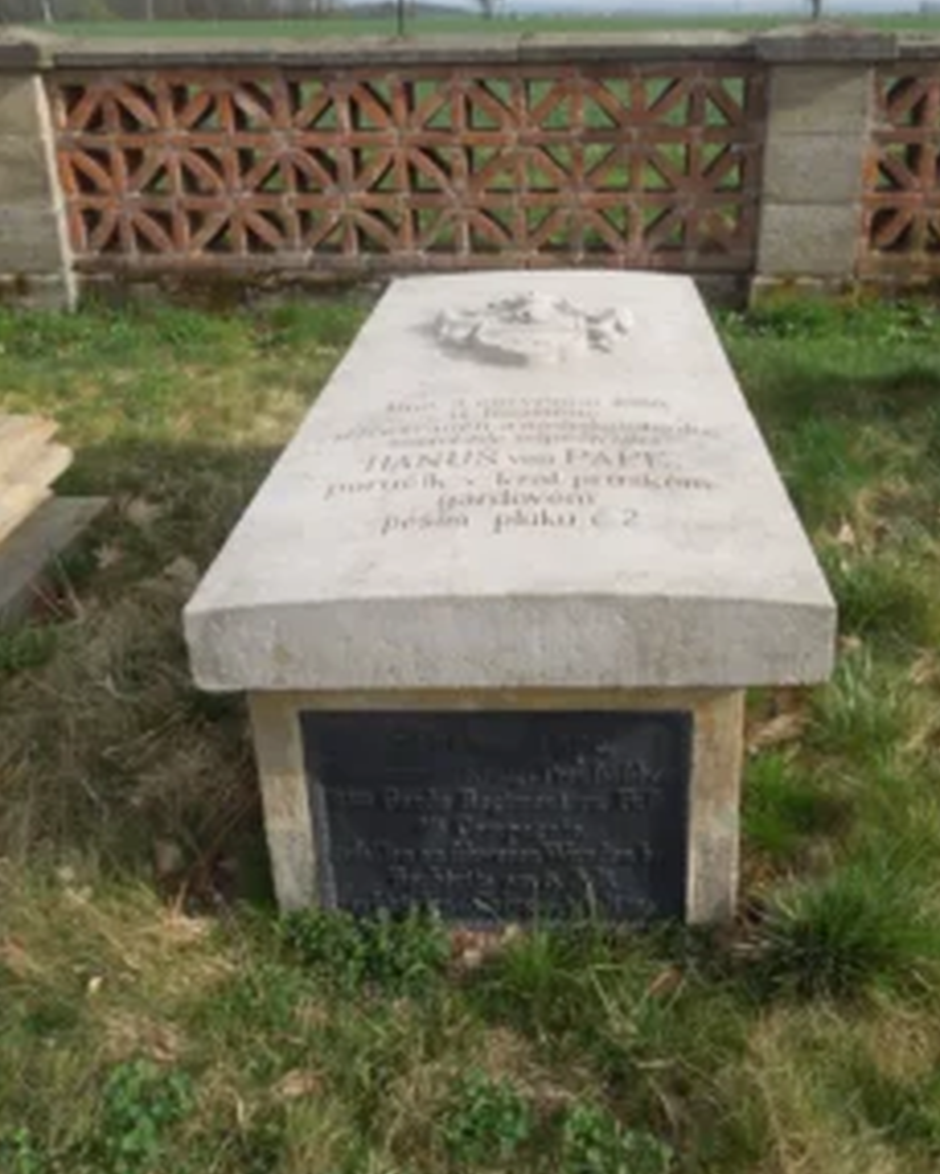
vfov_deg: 58.3
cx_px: 534
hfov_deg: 48.4
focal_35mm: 30
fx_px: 1043
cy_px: 472
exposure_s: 1/800
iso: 400
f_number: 6.6
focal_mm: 4.5
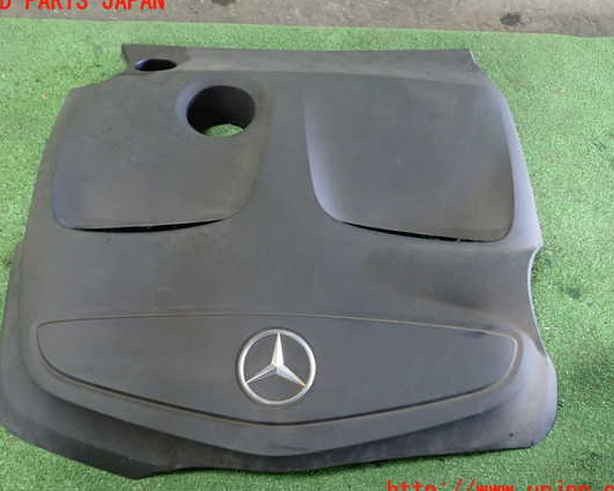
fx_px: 600
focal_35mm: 33
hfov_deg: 54.2
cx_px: 301
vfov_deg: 44.6
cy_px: 247
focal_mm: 5.4
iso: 400
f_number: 2.3
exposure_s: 1/30
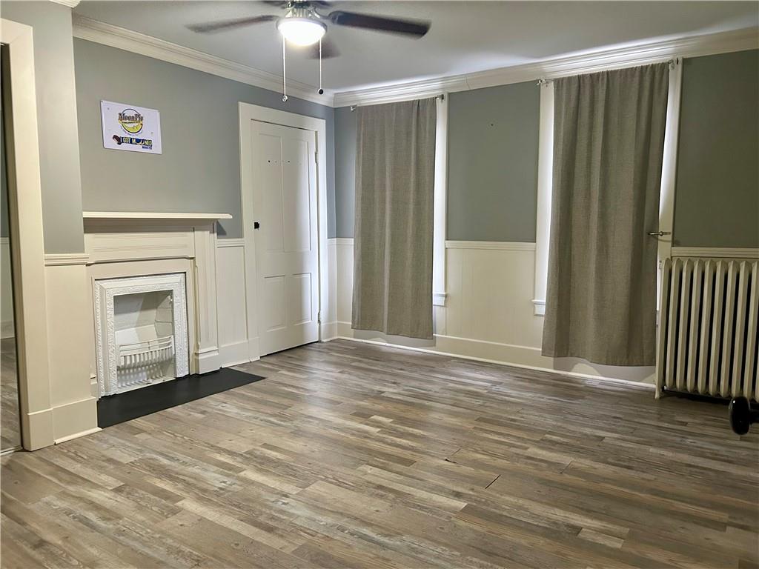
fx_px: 570
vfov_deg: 53.1
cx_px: 380
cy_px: 284
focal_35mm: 26
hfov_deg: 67.3
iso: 500
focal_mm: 5.7
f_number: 1.5
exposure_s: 1/60
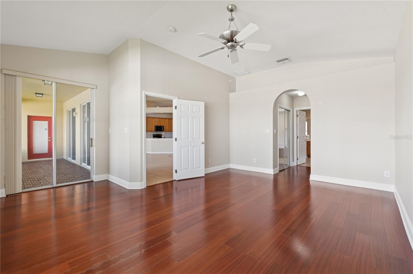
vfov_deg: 77.2
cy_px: 137
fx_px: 172
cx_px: 206
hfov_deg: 100.4
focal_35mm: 15
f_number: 9
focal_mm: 10
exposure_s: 1/10
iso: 100
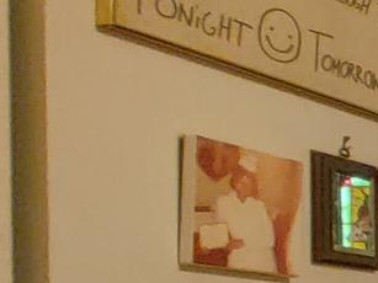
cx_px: 1192
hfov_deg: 10.8
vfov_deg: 14.1
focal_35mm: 100
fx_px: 1092
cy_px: 394
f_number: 1.9
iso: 650
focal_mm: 1.78
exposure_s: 1/17
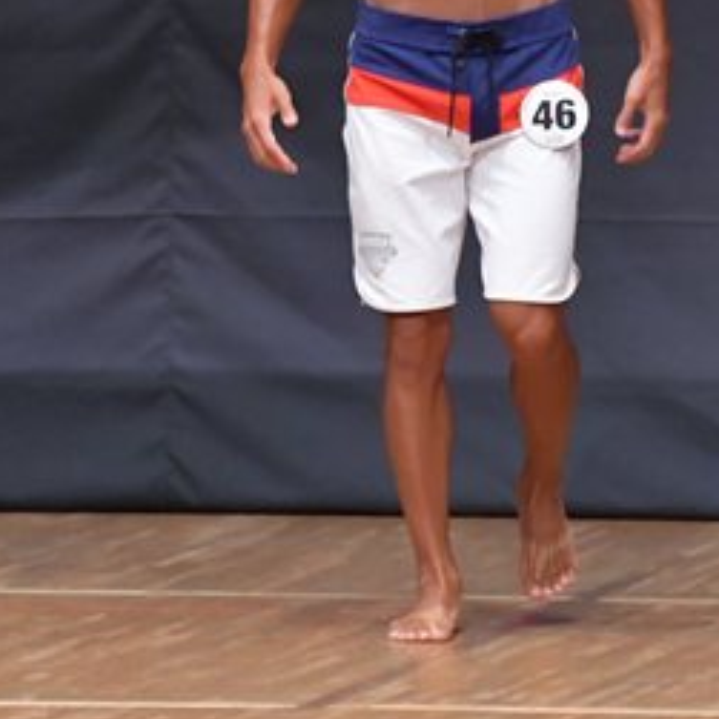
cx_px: 362
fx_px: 17601
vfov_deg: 2.3
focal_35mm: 749
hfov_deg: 2.3
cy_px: 46
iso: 6400
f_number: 5.6
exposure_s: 1/400
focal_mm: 190
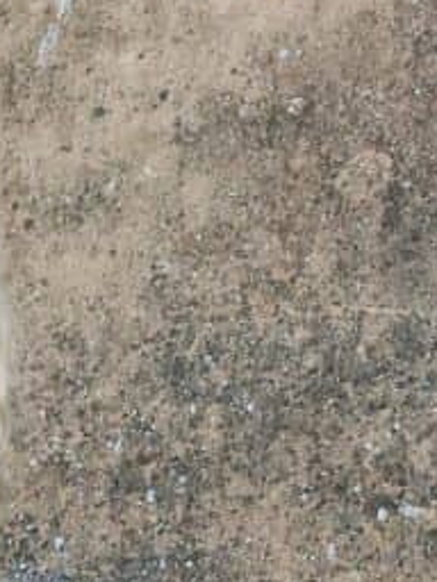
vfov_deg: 19.3
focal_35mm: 88
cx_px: 51
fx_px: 1481
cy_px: 891
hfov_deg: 16.6
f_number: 1.9
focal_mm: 6.04
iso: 67
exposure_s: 1/100
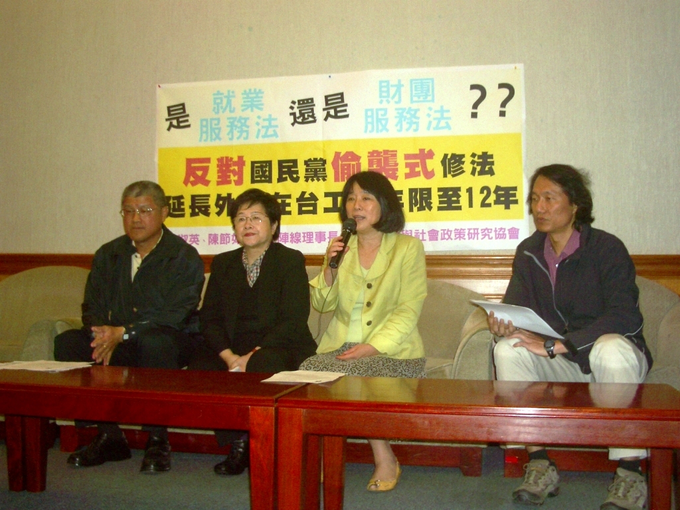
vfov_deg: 35.1
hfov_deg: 45.8
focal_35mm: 41
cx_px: 340
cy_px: 255
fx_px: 805
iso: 100
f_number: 2.8
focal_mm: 6.8
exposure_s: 1/60
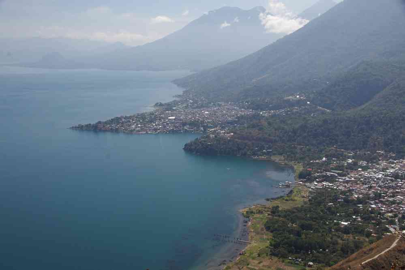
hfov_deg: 45.4
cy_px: 135
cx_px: 202
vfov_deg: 31.2
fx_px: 484
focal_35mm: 43
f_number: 11
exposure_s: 1/100
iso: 200
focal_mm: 29.4
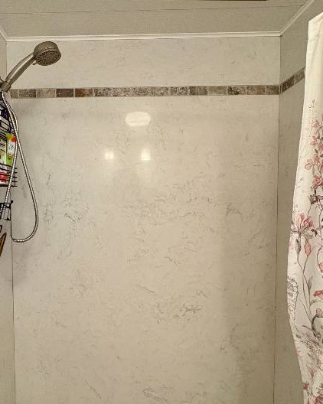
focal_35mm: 22
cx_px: 114
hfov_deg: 61.9
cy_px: 214
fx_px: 263
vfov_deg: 75.0
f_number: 2.2
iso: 250
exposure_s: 1/60
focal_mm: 2.22
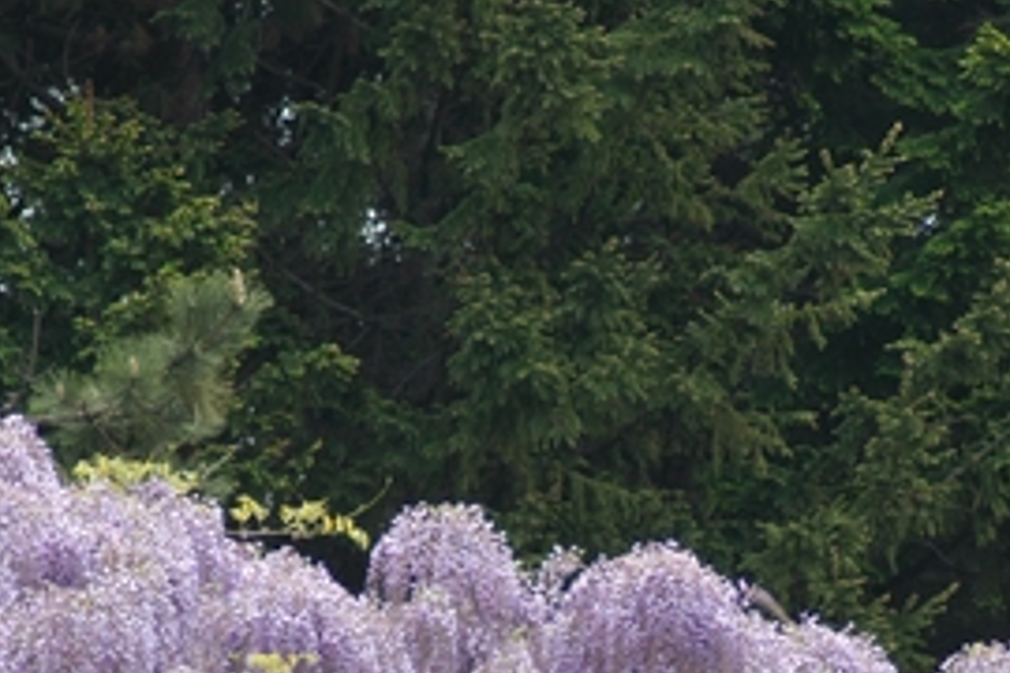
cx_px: 527
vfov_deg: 2.5
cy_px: 712
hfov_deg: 3.8
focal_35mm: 549
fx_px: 15404
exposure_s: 1/400
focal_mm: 165
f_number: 5
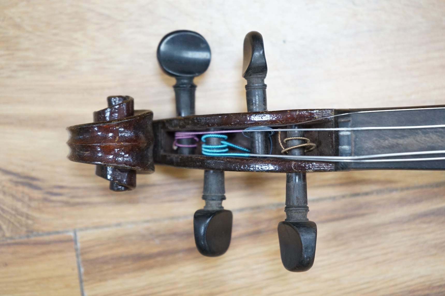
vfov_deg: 19.4
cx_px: 222
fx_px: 865
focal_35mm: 70
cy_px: 148
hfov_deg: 28.9
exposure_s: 1/80
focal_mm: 70
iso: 3200
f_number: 5.6
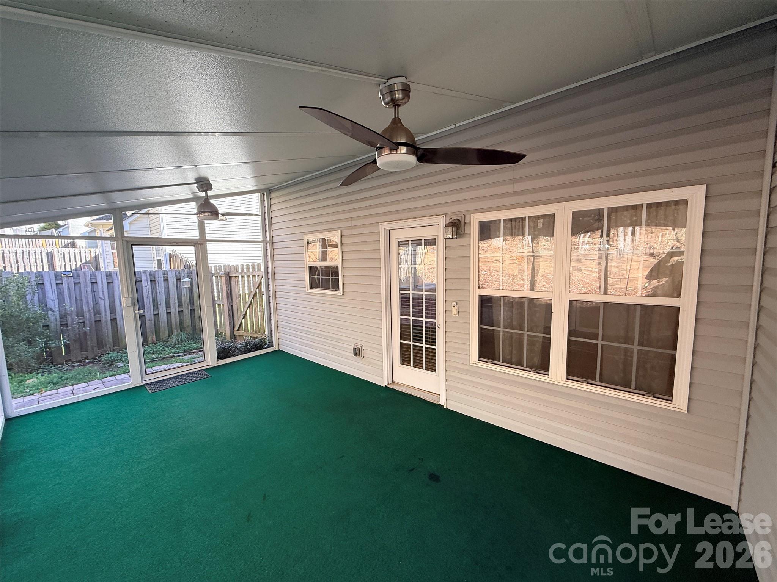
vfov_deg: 85.7
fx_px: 314
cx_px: 388
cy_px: 291
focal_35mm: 14
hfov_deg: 102.1
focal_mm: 2.22
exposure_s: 1/99
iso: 80
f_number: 2.2
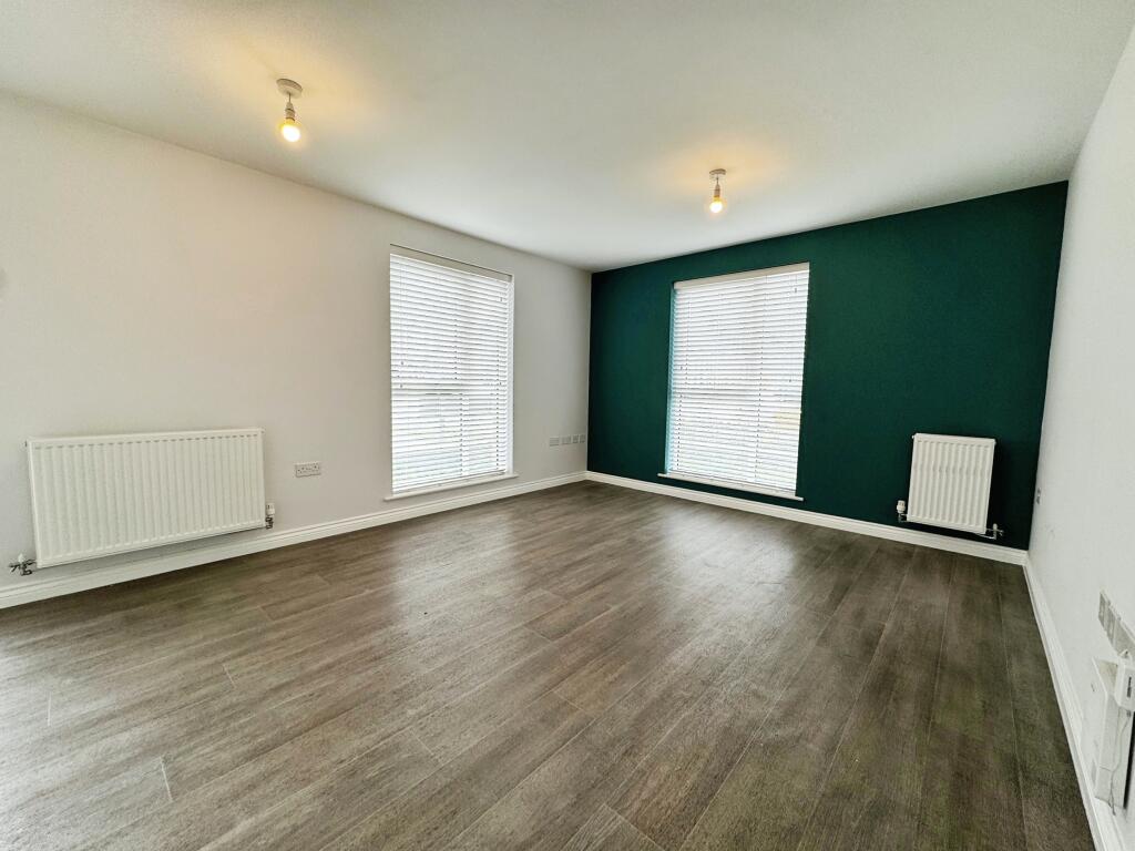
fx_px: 459
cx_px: 568
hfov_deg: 102.1
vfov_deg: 85.7
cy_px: 426
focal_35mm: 14
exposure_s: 1/104
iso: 40
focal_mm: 2.22
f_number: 2.2
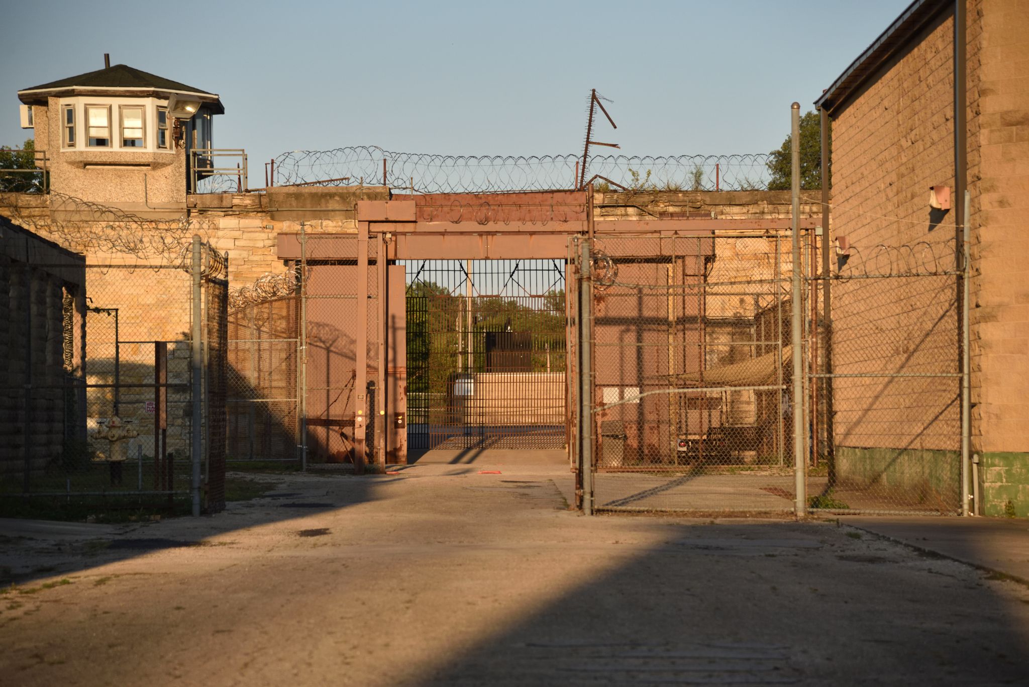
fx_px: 3431
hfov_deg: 17.1
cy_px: 344
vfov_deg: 11.4
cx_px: 514
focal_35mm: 120
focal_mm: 120
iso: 1000
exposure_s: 1/4000
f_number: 4
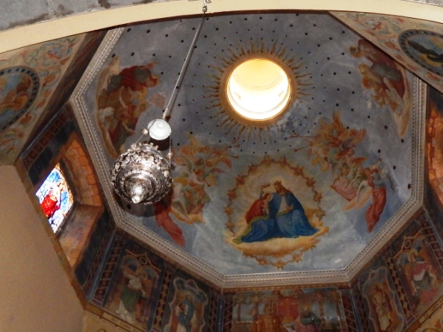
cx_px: 258
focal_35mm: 38
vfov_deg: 37.7
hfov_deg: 48.8
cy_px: 185
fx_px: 486
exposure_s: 1/30
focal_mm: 4
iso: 400
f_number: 3
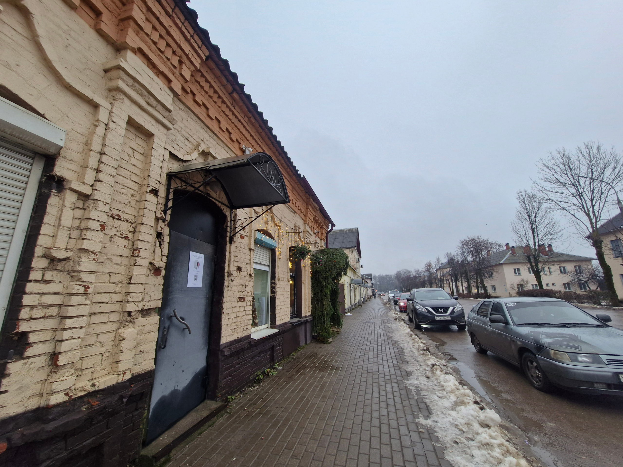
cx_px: 312
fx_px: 234
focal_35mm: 13
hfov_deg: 106.2
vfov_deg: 89.9
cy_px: 234
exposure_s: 1/103
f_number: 2.2
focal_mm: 1.74
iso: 50
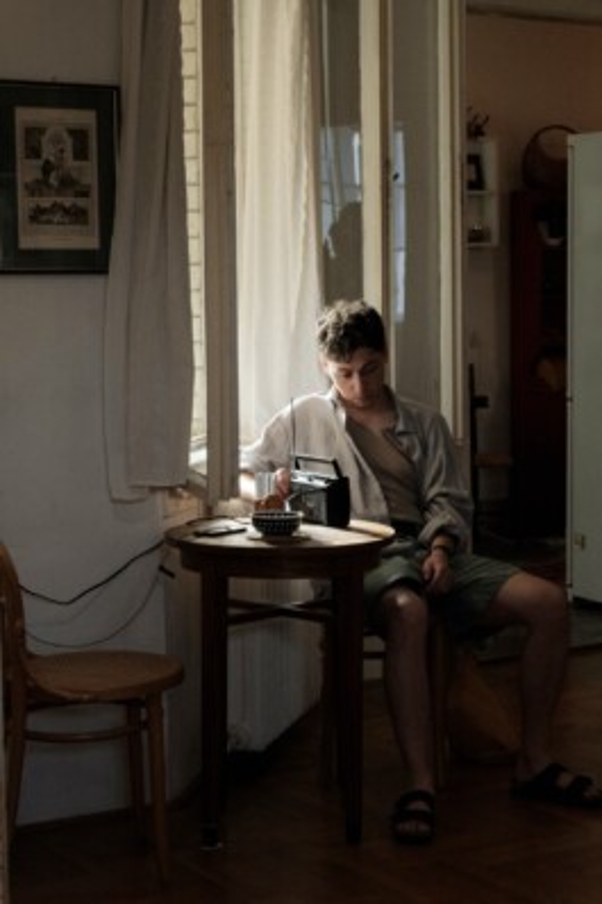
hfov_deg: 18.2
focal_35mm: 75
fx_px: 1883
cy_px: 452
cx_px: 301
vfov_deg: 27.0
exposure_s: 1/125
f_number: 8
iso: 2500
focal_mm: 50
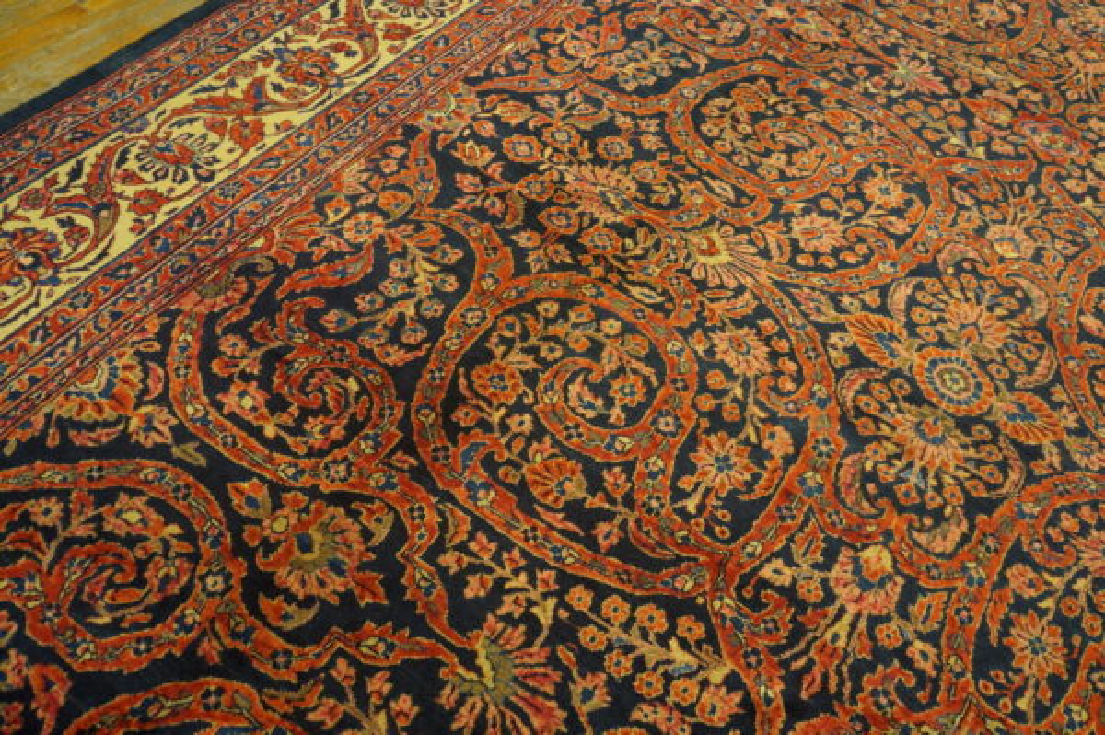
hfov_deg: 67.4
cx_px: 552
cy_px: 368
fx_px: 828
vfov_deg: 47.9
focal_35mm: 27
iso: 1600
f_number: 4
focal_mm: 18
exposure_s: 1/60
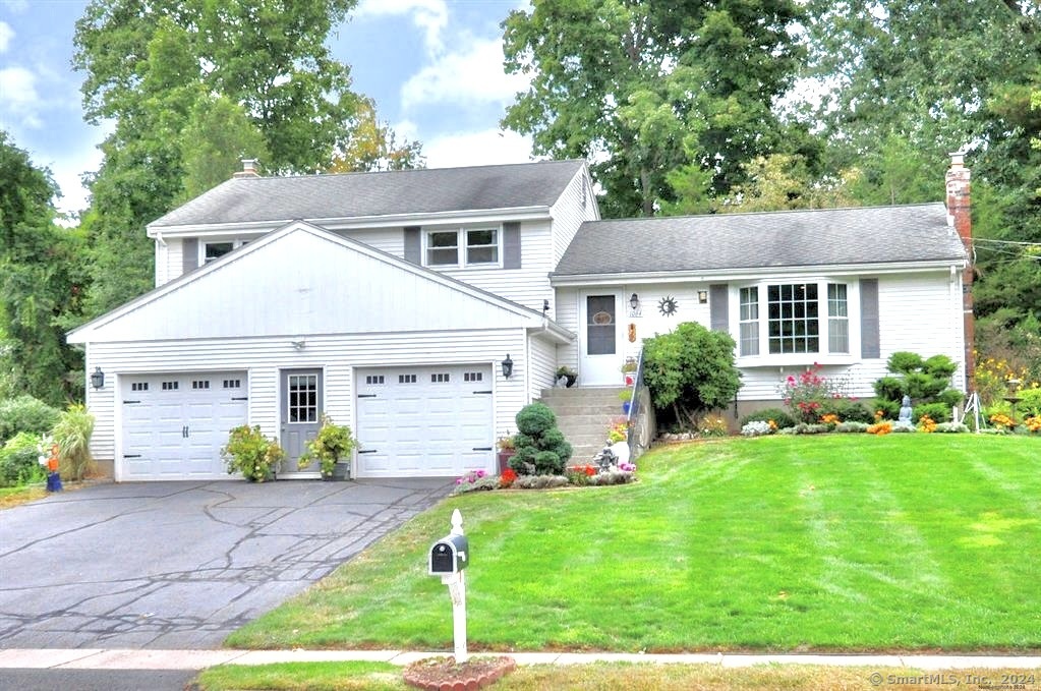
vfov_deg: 43.5
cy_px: 346
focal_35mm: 30
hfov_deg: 62.0
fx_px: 866
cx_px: 520
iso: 800
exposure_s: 1/640
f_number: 8
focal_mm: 20
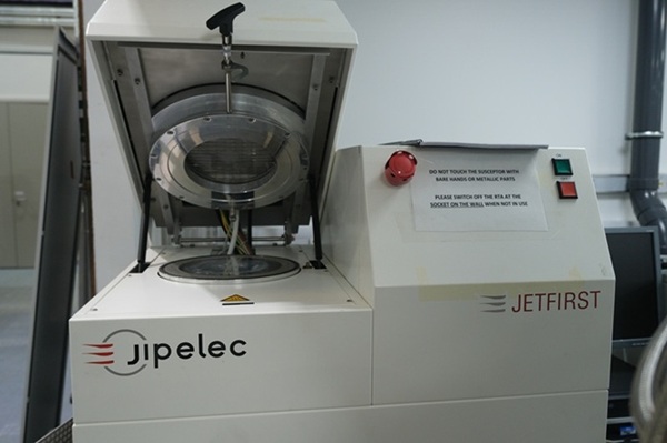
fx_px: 555
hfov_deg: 62.0
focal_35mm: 30
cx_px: 334
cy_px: 222
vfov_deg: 43.5
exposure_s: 1/100
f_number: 4
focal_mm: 19.7
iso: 1000
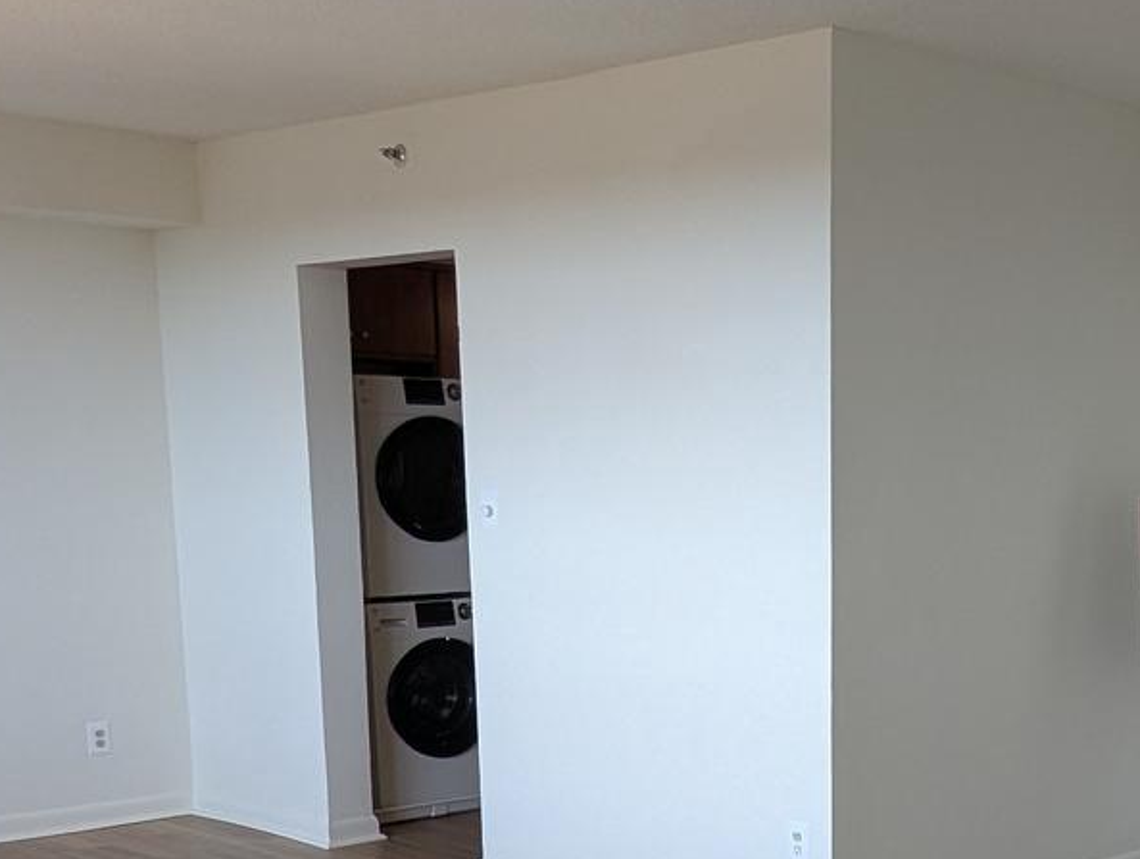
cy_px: 867
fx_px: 1815
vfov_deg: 25.3
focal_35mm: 55
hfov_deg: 33.6
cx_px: 952
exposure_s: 1/128
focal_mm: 2.35
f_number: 2.2
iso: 51
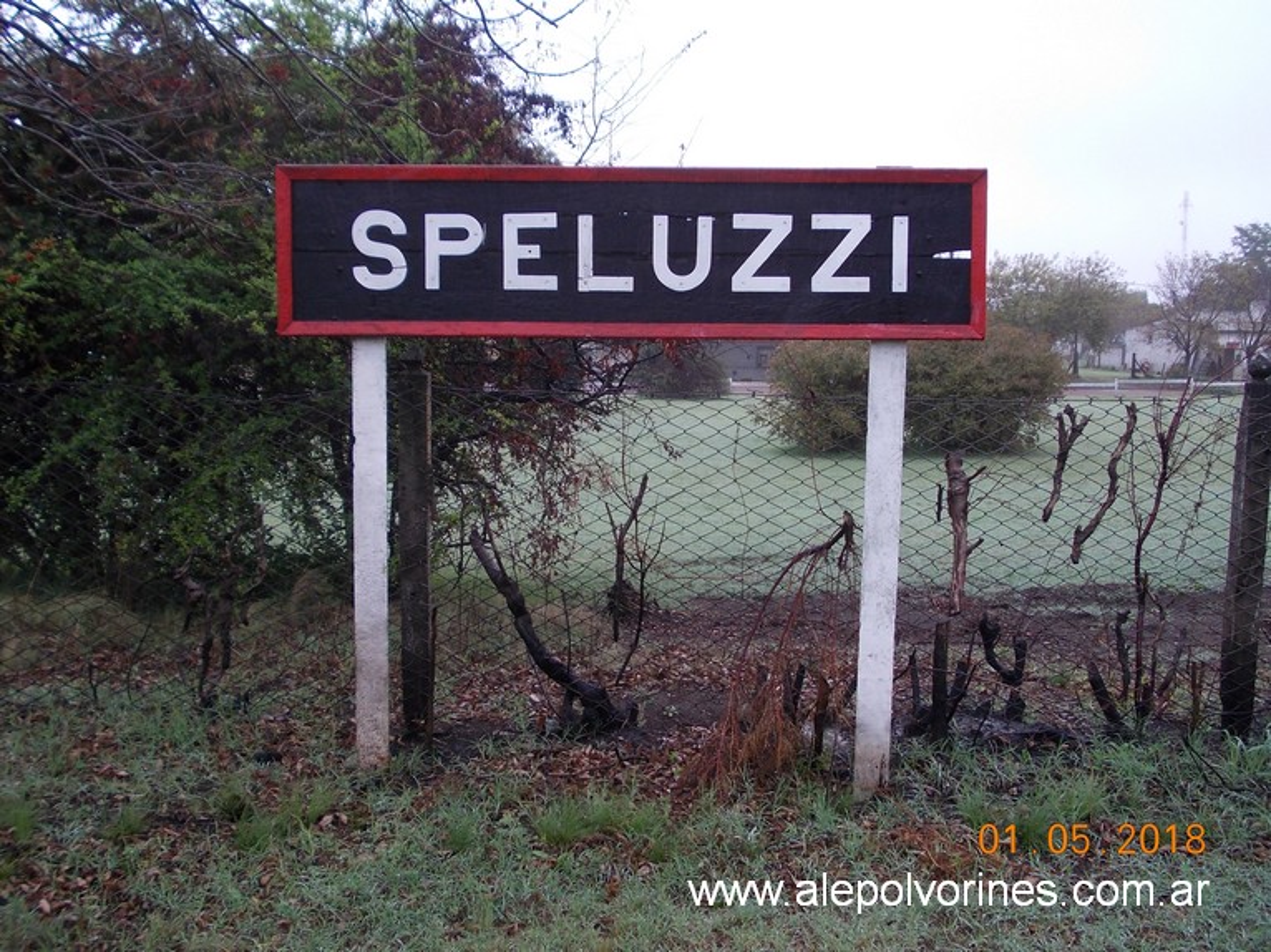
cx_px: 636
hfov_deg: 49.0
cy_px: 476
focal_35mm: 38
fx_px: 1395
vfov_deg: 37.7
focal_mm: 5.3
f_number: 3.1
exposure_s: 1/80
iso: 80
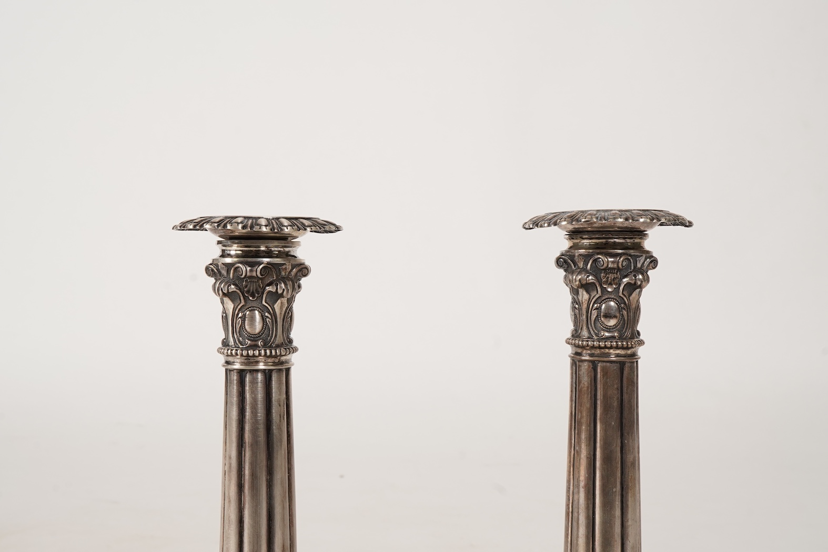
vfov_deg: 29.9
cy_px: 276
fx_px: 1035
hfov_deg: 43.6
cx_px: 414
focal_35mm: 45
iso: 400
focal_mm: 30
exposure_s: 1/125
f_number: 22
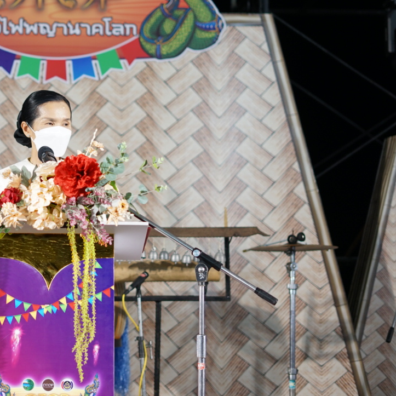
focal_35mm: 95
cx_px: 33
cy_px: 114
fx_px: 1230
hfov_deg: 18.0
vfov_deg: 18.2
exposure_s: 1/200
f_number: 2
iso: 400
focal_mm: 50
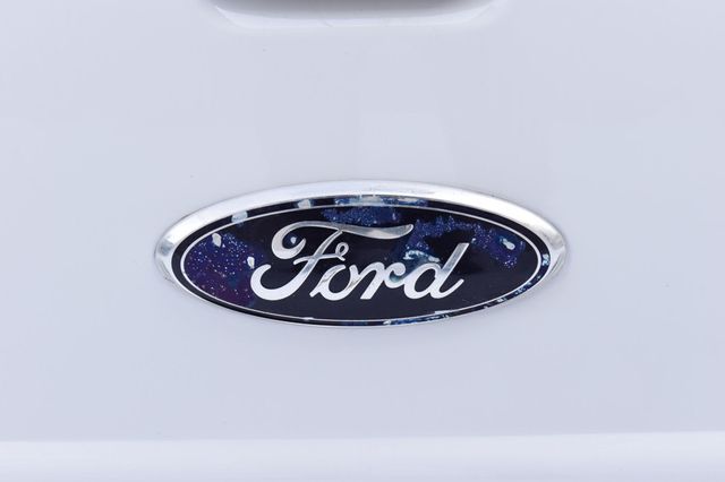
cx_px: 362
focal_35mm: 82
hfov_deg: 24.6
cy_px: 241
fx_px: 1661
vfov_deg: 16.5
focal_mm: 55
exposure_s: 1/250
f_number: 8
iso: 400
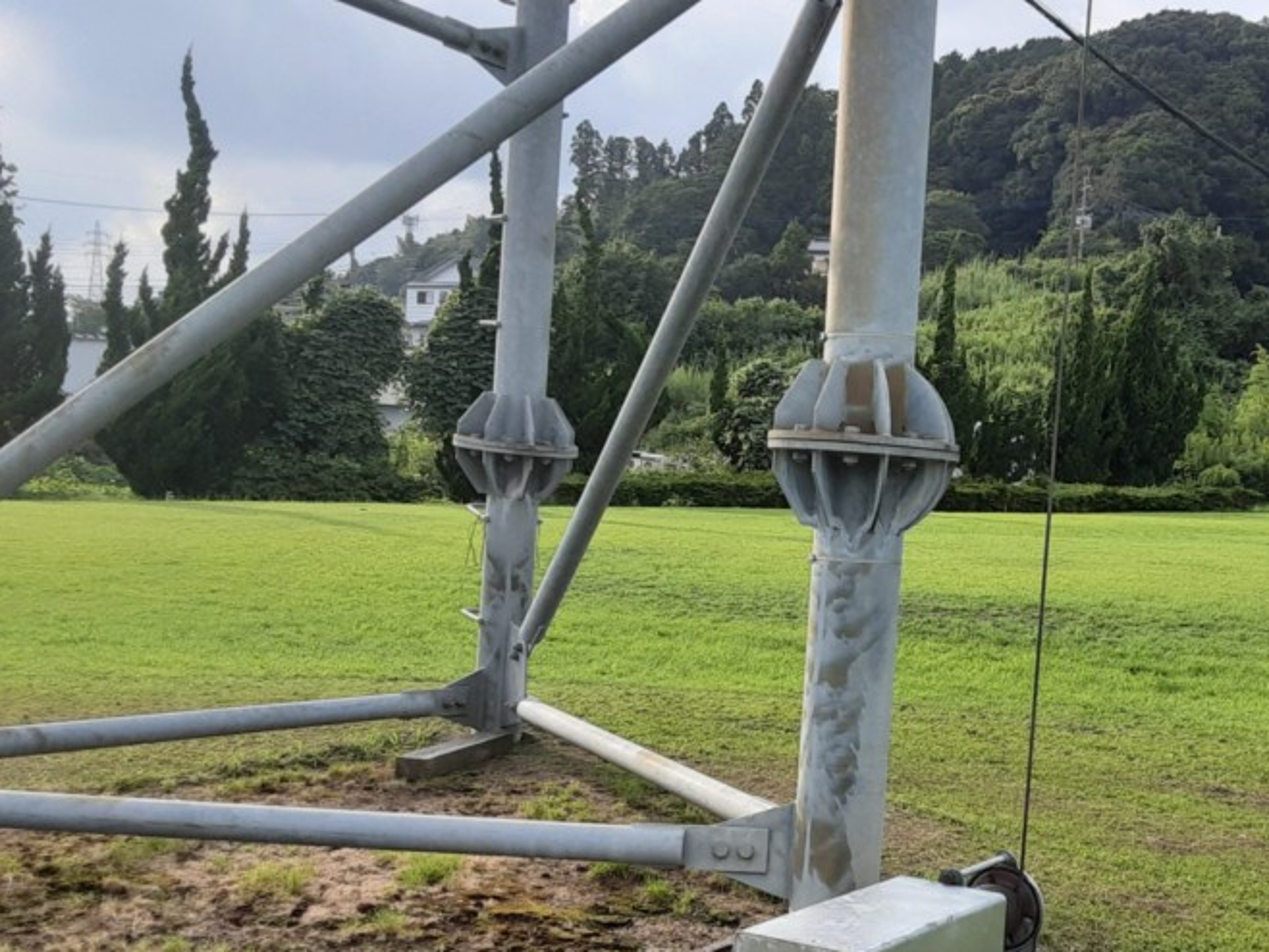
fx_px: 1540
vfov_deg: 34.0
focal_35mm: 42
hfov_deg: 43.0
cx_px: 986
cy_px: 648
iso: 40
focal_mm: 2.91
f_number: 1.9
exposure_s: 1/451
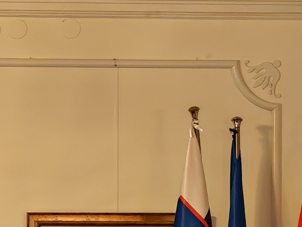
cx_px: -203
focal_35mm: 323
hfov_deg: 6.0
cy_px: 306
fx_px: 2818
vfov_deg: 4.6
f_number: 2.6
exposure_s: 1/50
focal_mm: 15.38
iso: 1250
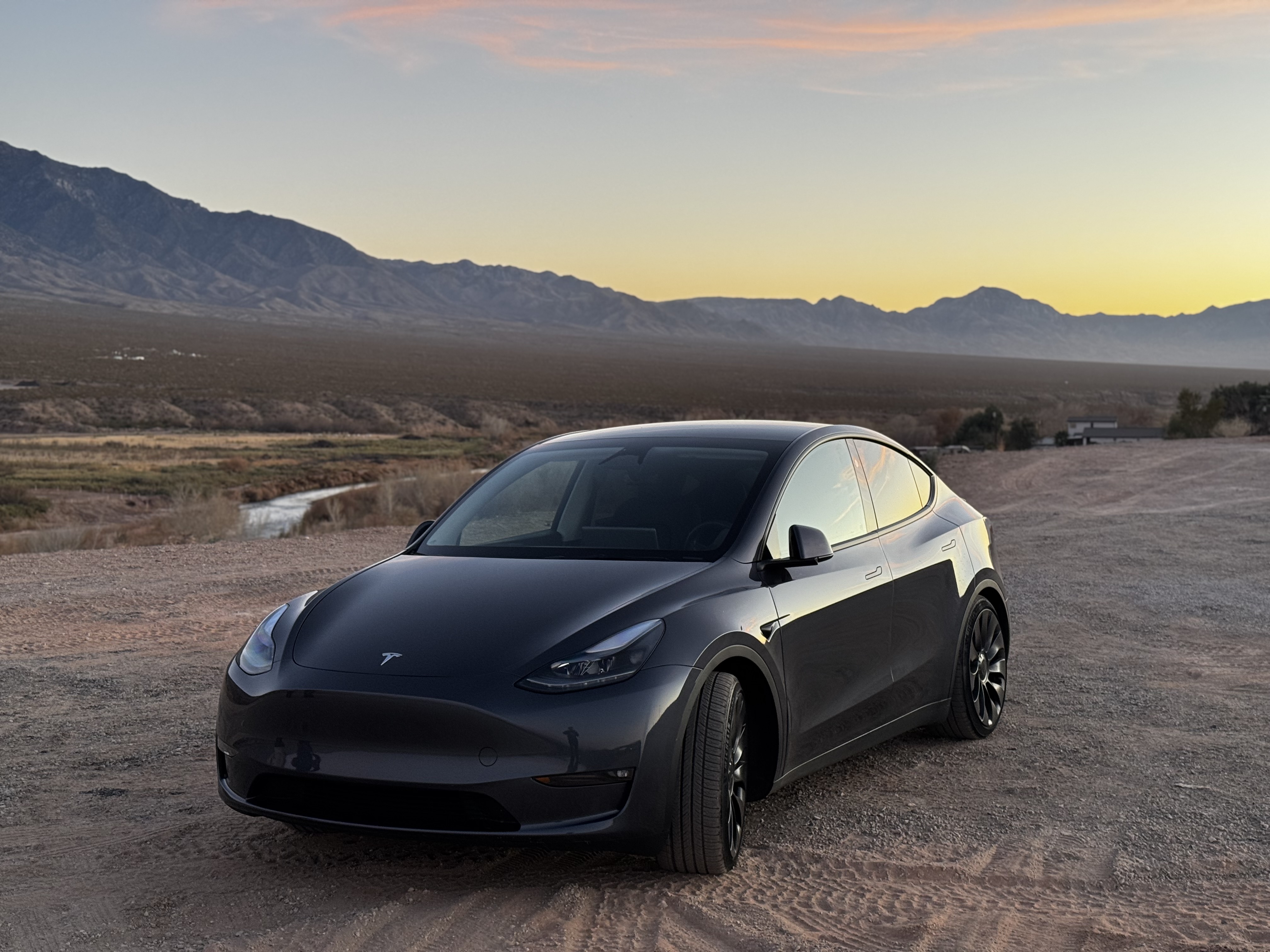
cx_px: 635
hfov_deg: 39.7
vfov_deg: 30.3
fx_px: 1761
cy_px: 476
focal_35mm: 48
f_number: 1.78
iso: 100
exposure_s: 1/100
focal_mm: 6.76
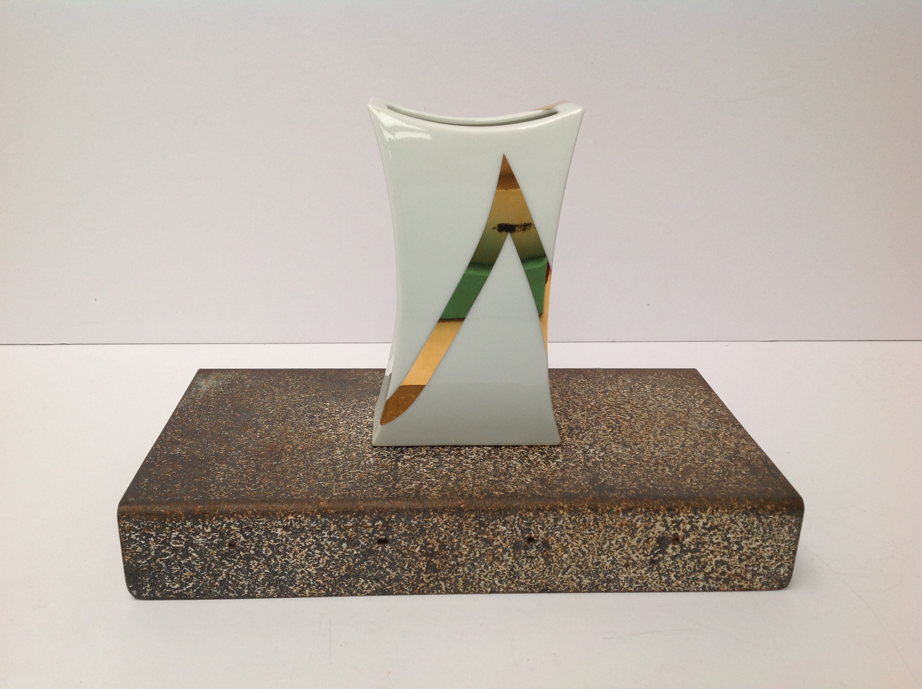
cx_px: 461
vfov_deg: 40.6
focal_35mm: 35
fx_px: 931
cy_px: 344
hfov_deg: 52.7
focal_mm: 4.28
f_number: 2.4
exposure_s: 1/30
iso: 50
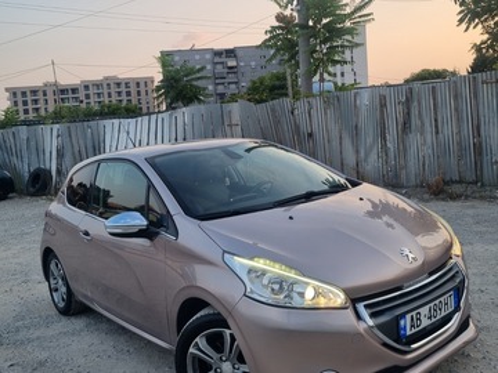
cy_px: 186
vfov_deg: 53.1
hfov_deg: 67.3
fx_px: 374
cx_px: 249
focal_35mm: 26
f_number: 1.8
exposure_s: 1/292
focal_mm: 5.4
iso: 50
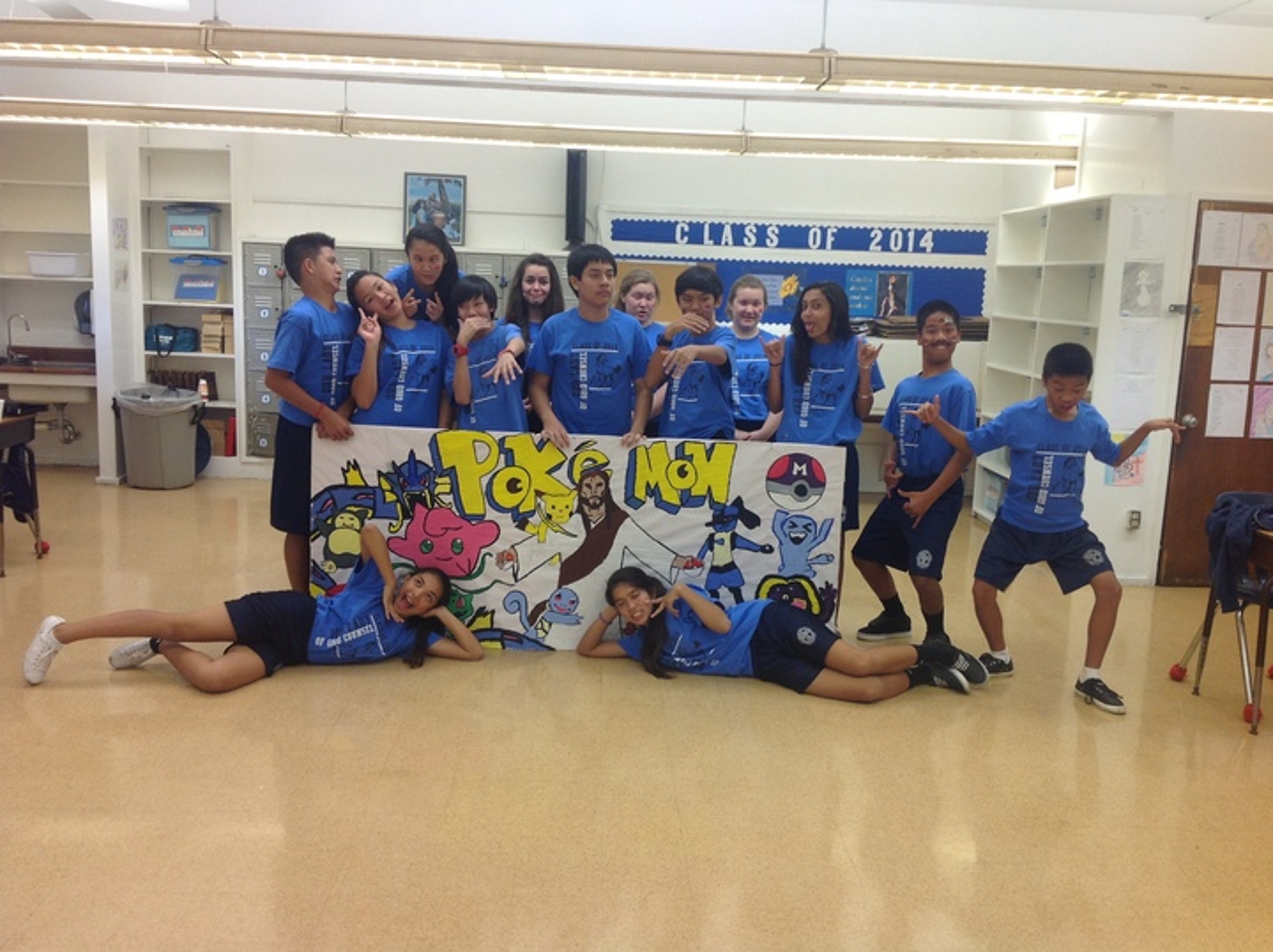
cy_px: 476
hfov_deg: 52.7
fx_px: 1285
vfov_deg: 40.6
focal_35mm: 35
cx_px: 636
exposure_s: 1/30
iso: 50
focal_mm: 4.28
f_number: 2.4
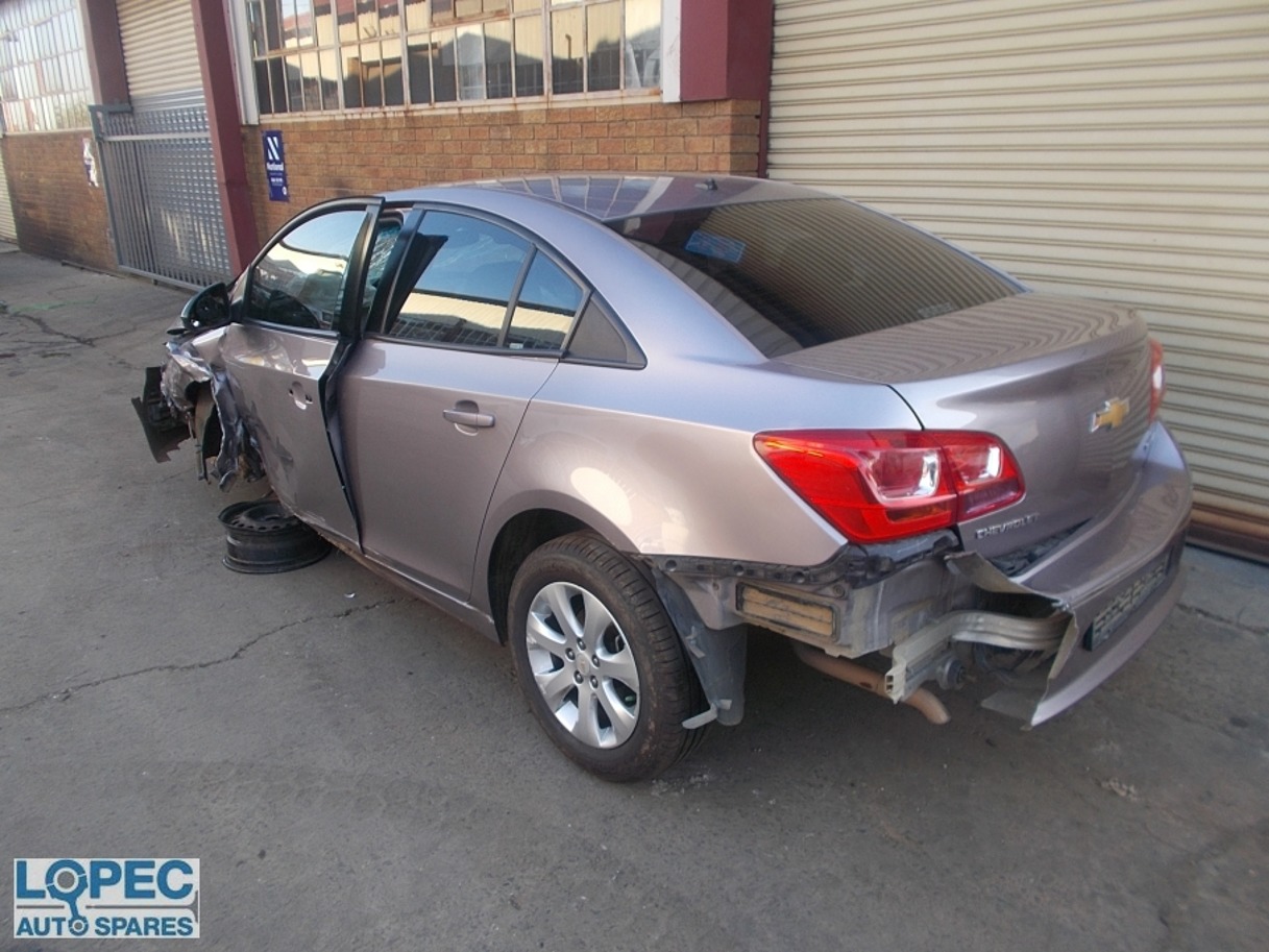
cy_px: 476
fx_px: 953
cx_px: 634
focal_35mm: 26
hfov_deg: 67.3
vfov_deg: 53.1
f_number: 3.2
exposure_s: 1/80
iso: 80
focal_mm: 4.6
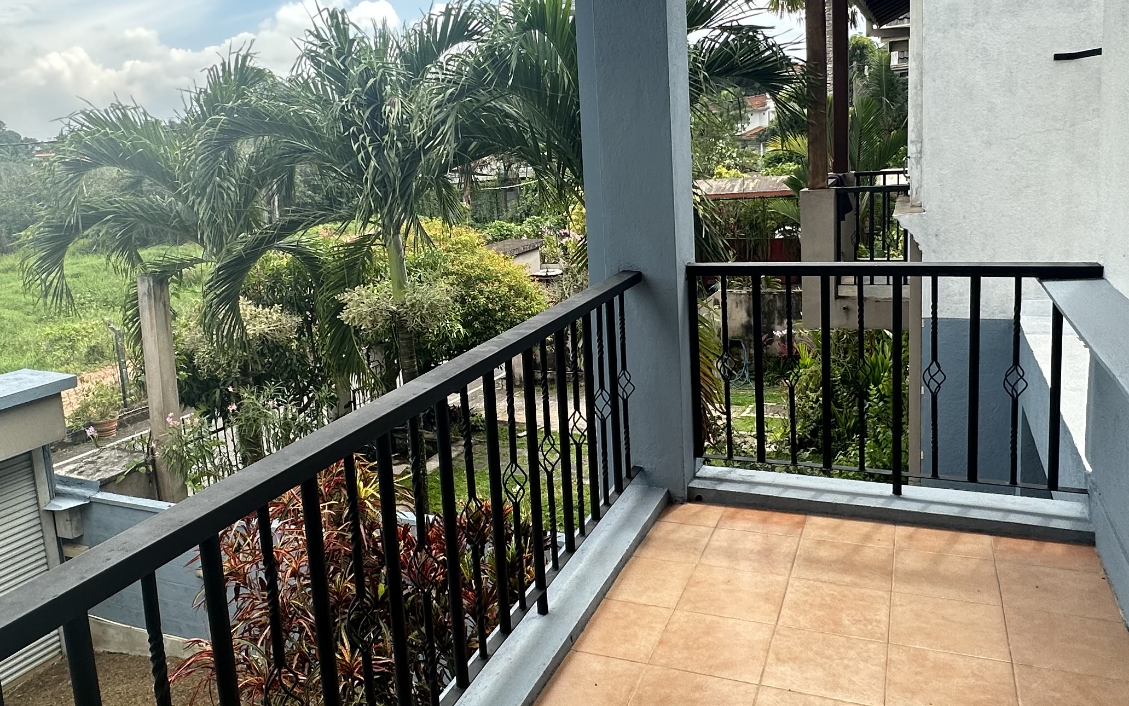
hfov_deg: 64.5
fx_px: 892
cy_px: 271
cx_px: 514
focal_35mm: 29
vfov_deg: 42.9
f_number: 2.2
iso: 40
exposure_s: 1/504
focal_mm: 2.22
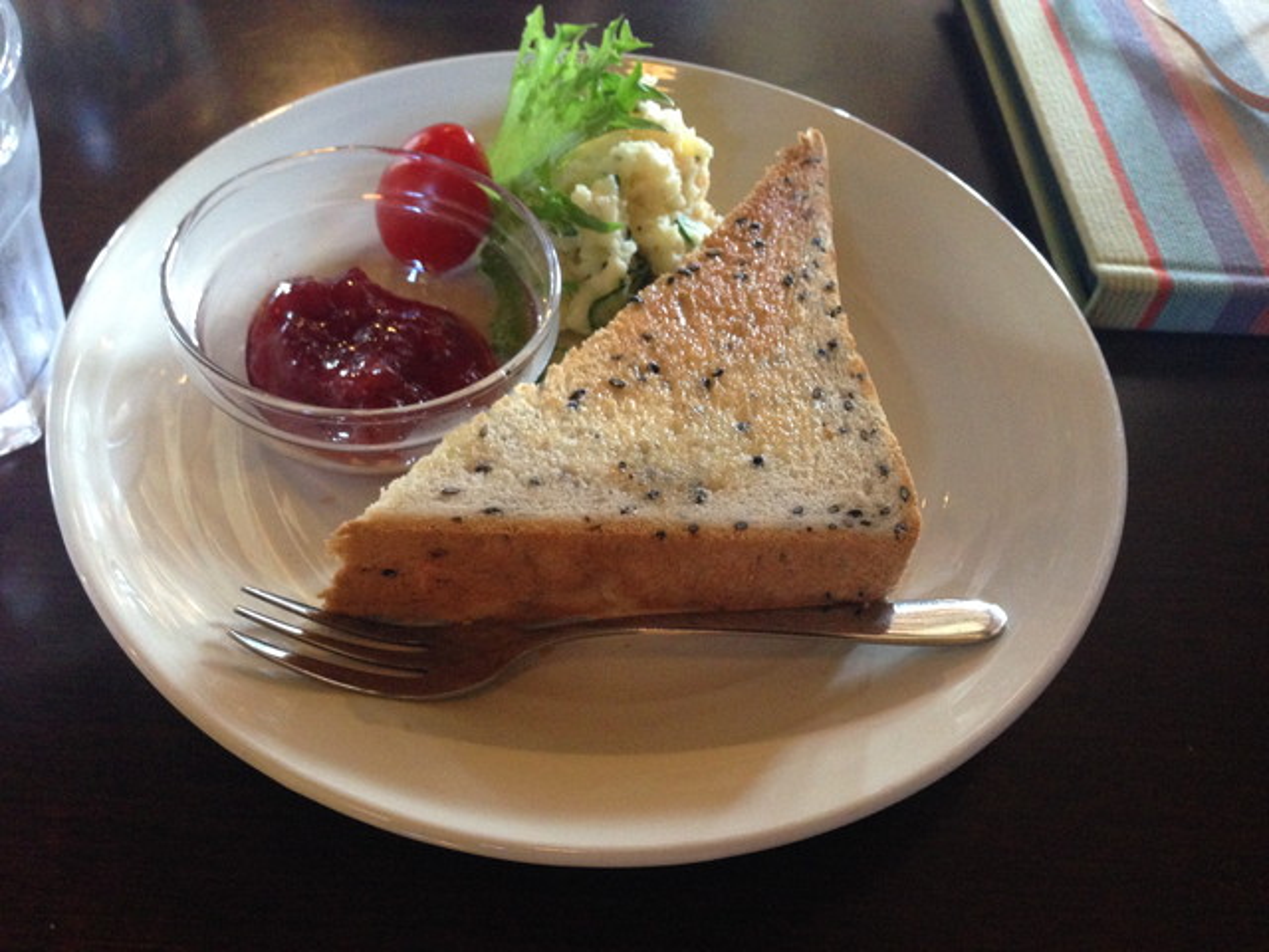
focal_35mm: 33
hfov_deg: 55.4
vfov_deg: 42.9
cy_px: 476
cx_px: 634
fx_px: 1210
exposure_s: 1/20
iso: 400
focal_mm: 4.12
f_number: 2.4
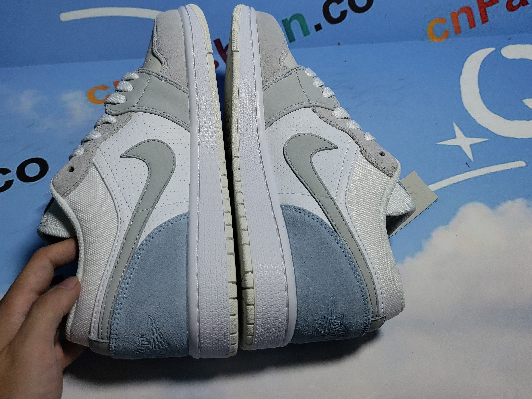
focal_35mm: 32
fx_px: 492
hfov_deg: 56.7
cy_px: 175
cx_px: 243
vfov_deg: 44.1
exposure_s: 1/970
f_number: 1.5
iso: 50
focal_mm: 4.3
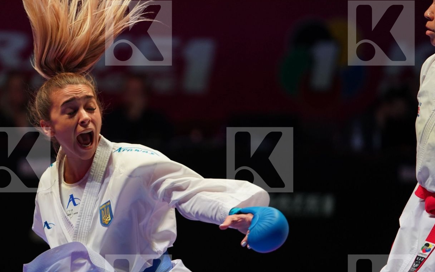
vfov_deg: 4.3
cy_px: 160
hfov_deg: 7.0
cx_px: 139
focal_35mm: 302
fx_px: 3580
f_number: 2.8
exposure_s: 1/1000
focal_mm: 200
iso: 1600
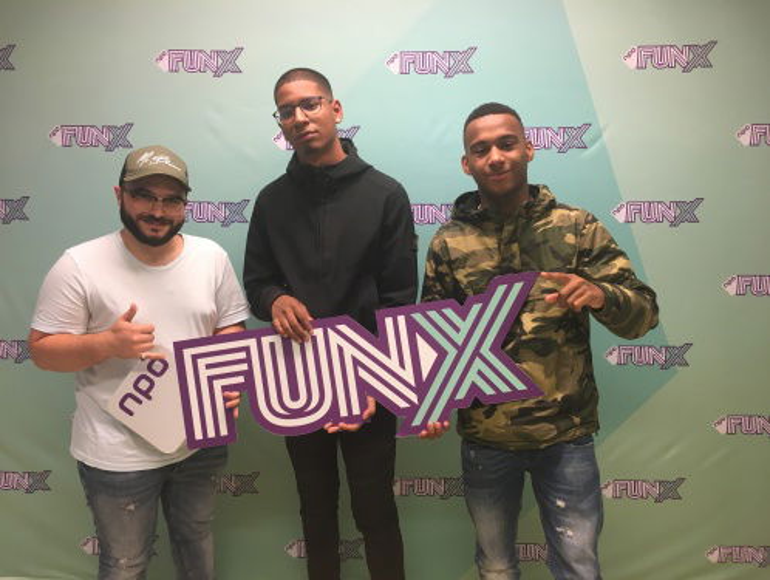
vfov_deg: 48.3
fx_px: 646
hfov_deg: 61.6
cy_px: 290
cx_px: 385
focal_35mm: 29
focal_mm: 4.15
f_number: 2.2
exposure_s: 1/33
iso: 100
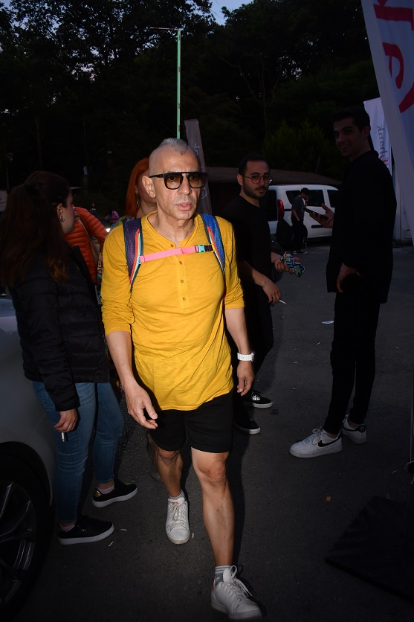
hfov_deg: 47.9
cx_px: 207
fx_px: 466
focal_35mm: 27
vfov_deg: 67.4
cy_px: 311
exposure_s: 1/60
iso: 500
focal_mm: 18
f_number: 6.3
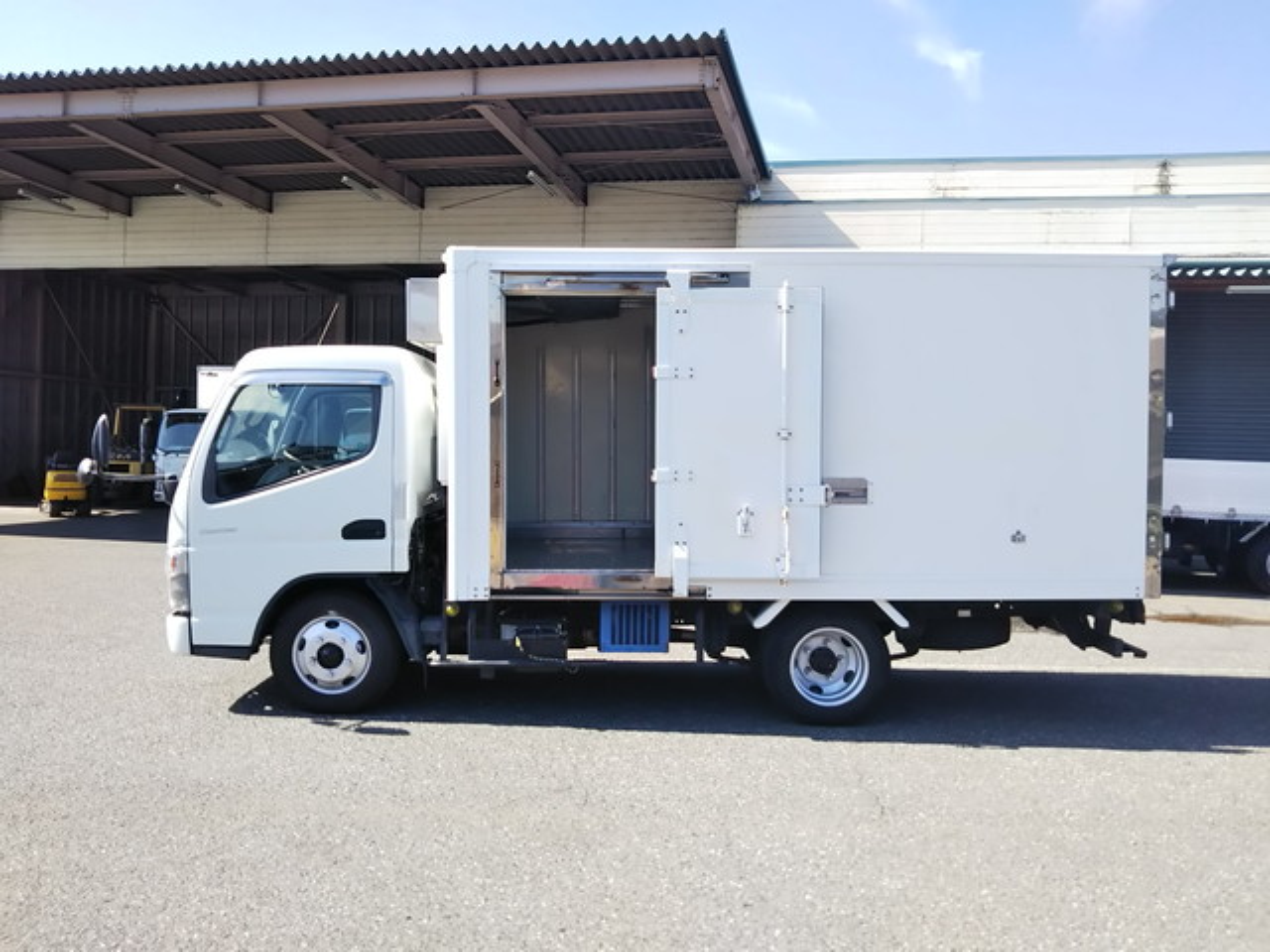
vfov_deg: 46.8
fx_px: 1101
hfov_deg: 60.0
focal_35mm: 30
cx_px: 635
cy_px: 476
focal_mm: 4
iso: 20
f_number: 2.2
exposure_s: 1/424
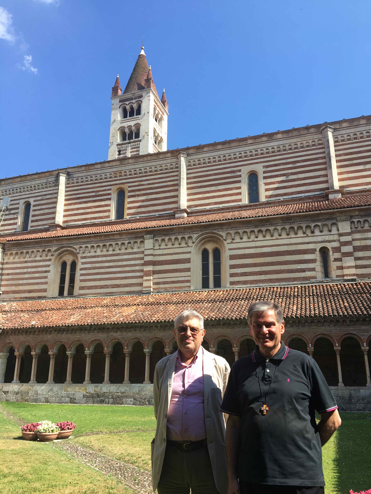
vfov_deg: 61.7
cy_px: 247
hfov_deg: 48.2
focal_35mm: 29
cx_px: 186
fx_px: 414
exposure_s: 1/761
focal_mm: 4.15
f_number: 2.2
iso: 25
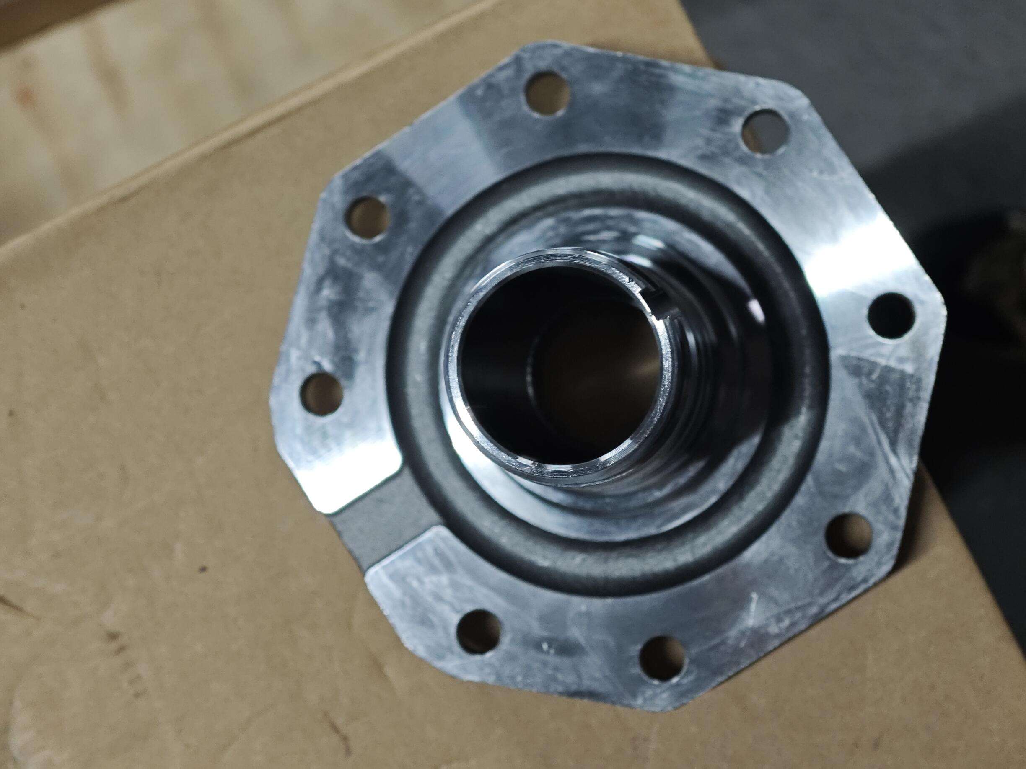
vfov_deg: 19.6
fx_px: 2223
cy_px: 384
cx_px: 513
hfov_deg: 26.0
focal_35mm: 75
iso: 1000
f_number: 2
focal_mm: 10.1
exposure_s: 1/50
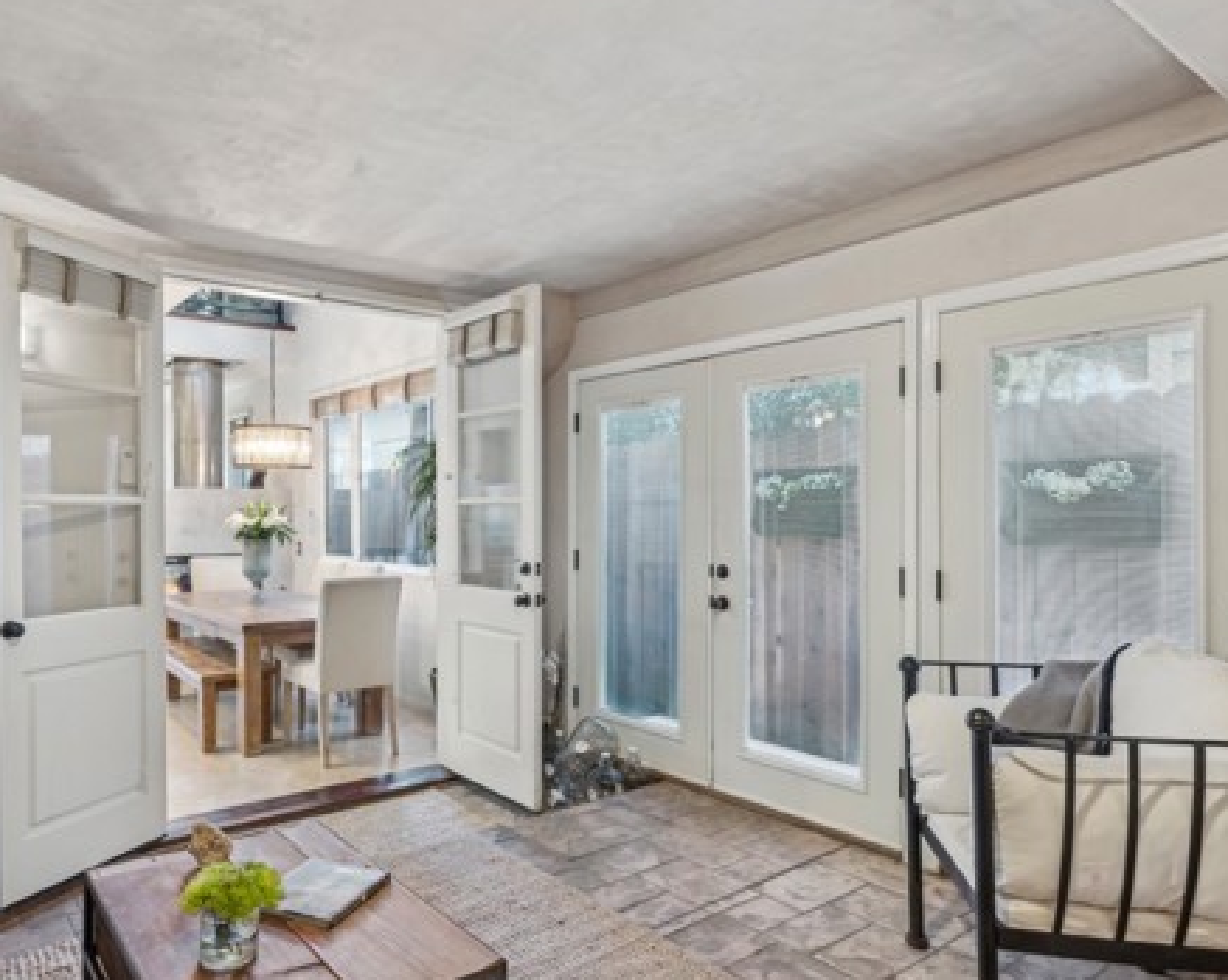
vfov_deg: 63.0
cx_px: 489
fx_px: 799
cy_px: 517
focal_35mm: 22
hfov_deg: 74.2
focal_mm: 16
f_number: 9
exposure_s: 1/2
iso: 200
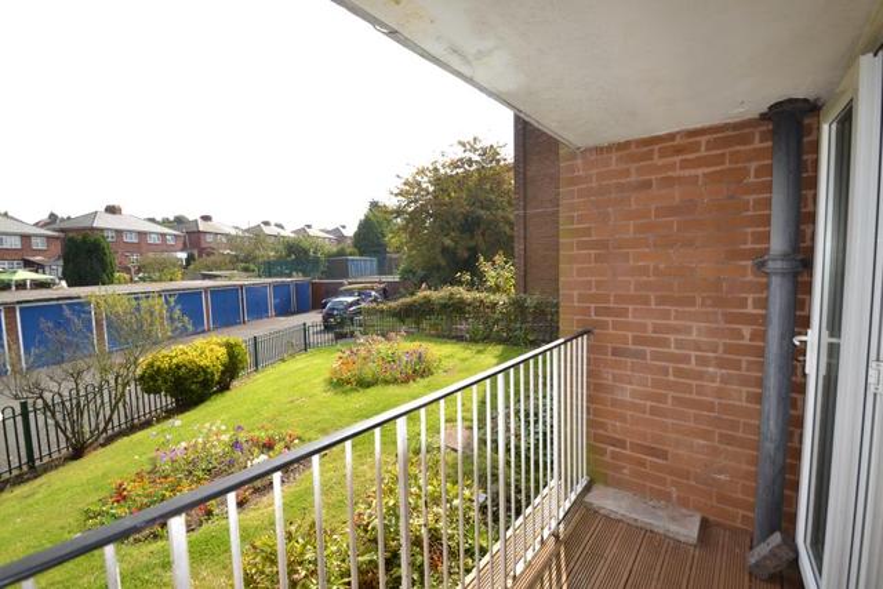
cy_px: 294
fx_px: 368
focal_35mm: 15
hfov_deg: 100.4
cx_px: 442
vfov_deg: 77.4
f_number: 5
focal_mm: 10
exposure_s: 1/200
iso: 100
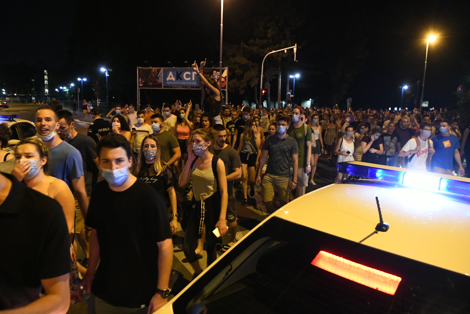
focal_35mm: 24
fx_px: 313
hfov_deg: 73.7
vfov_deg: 53.1
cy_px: 157
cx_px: 235
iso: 8000
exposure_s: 1/100
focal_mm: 24
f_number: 4
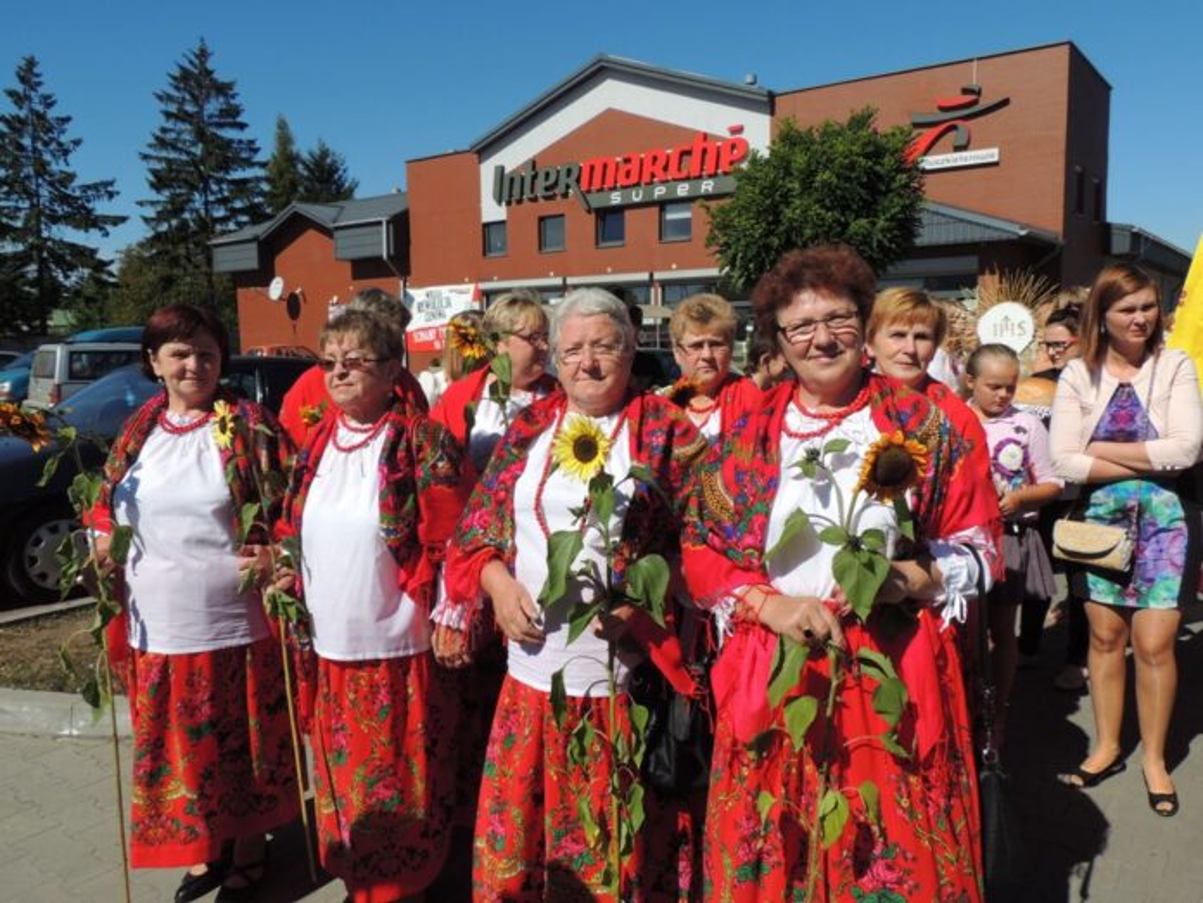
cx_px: 602
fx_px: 973
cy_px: 452
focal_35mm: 28
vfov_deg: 49.7
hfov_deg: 63.4
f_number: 3.8
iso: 100
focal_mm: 4.9
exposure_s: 1/1250
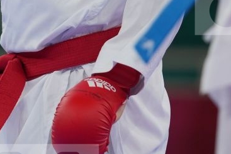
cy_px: -22
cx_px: 40
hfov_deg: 2.1
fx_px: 6297
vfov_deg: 1.4
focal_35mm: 981
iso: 500
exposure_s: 1/1000
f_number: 2.8
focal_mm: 200
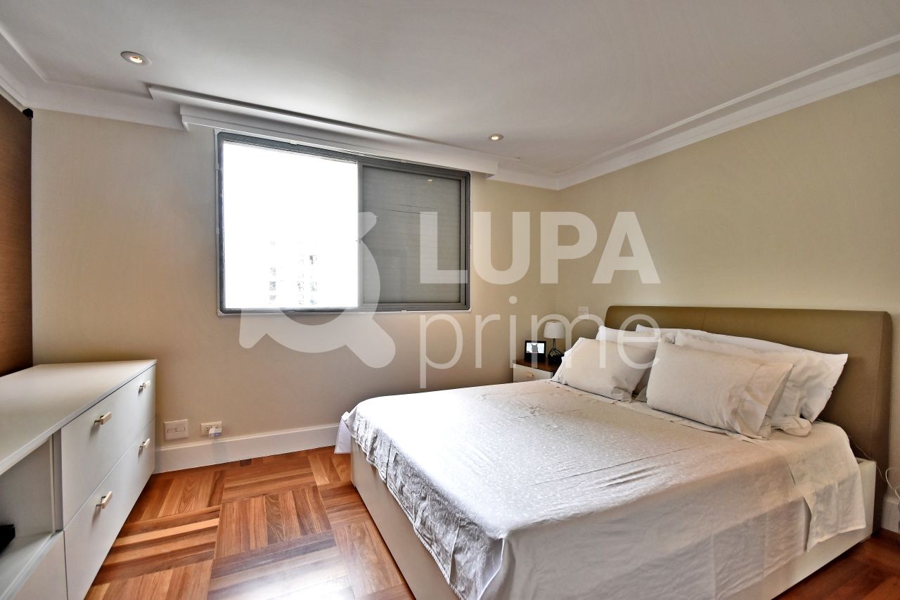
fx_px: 375
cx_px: 450
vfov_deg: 77.3
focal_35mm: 15
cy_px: 300
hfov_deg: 100.4
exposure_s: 1/125
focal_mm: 10
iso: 800
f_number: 5.6
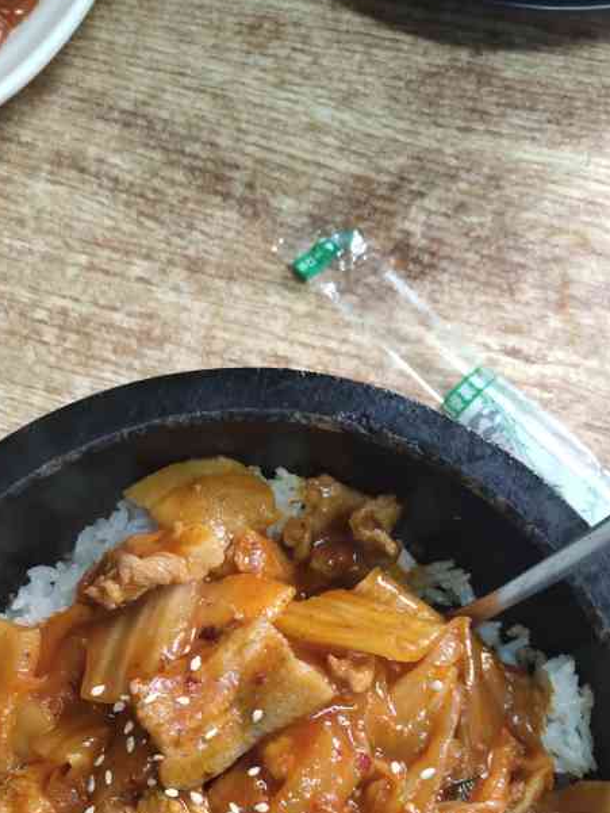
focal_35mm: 45
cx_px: 242
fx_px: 1057
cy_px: 609
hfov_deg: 32.1
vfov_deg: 40.9
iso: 248
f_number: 1.8
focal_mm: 4.27
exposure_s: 1/50
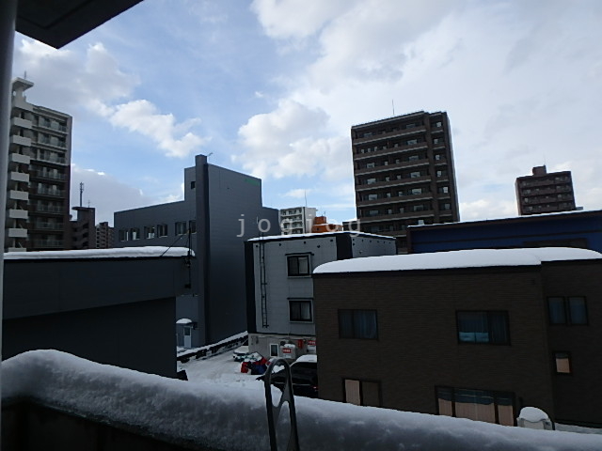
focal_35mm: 21
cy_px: 226
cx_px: 301
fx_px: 365
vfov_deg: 63.4
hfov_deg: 79.0
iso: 125
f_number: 3.5
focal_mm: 3.7
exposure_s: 1/1000
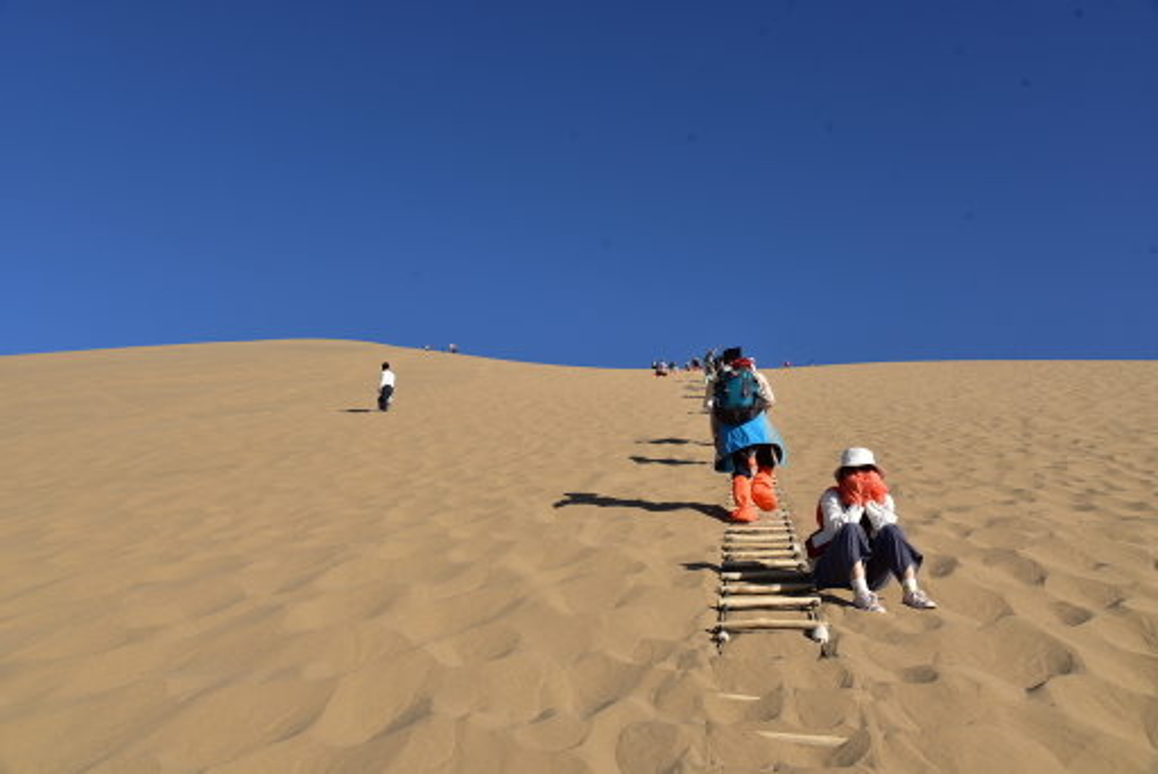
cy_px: 387
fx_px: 998
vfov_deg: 42.4
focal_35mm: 31
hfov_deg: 60.3
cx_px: 579
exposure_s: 1/250
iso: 100
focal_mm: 31
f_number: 9
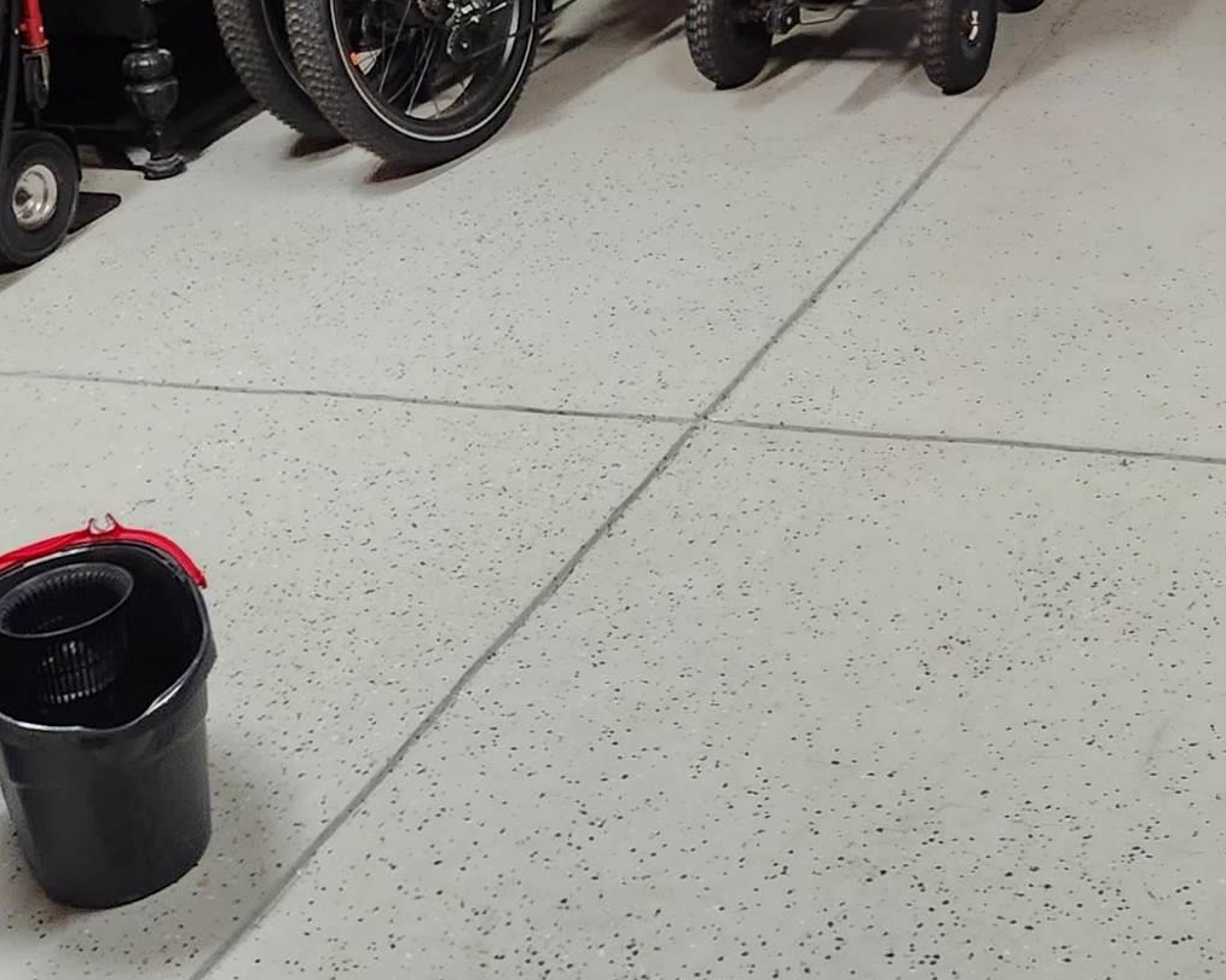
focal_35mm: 68
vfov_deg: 20.7
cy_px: -254
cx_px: 1072
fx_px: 2467
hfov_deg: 27.1
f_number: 1.8
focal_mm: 5.4
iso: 500
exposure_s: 1/120
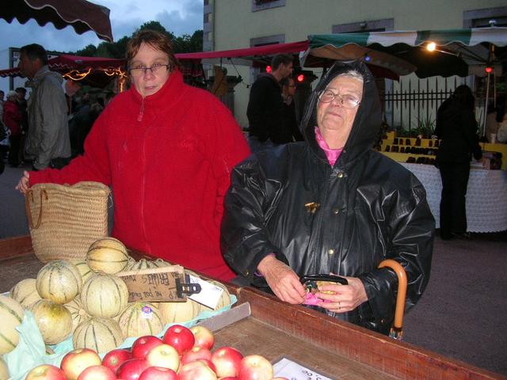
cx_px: 254
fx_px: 513
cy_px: 190
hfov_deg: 52.6
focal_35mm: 35
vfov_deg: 40.7
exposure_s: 1/60.1
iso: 93
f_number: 2.8
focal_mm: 5.8
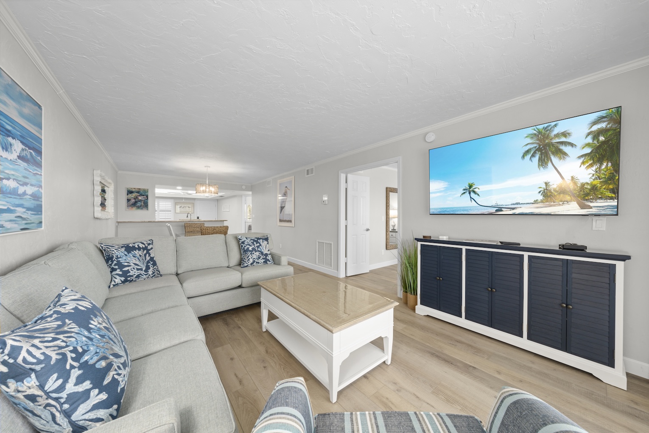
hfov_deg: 112.6
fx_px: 216
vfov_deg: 90.0
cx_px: 324
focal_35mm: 12
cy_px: 216
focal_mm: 12
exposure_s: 1.6
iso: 160
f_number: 10
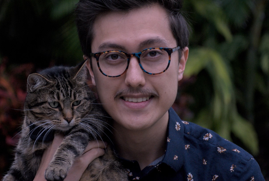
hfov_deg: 14.3
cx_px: 123
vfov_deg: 9.6
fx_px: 1070
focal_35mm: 143
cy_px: 66
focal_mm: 72
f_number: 4.2
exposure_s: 1/160
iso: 400
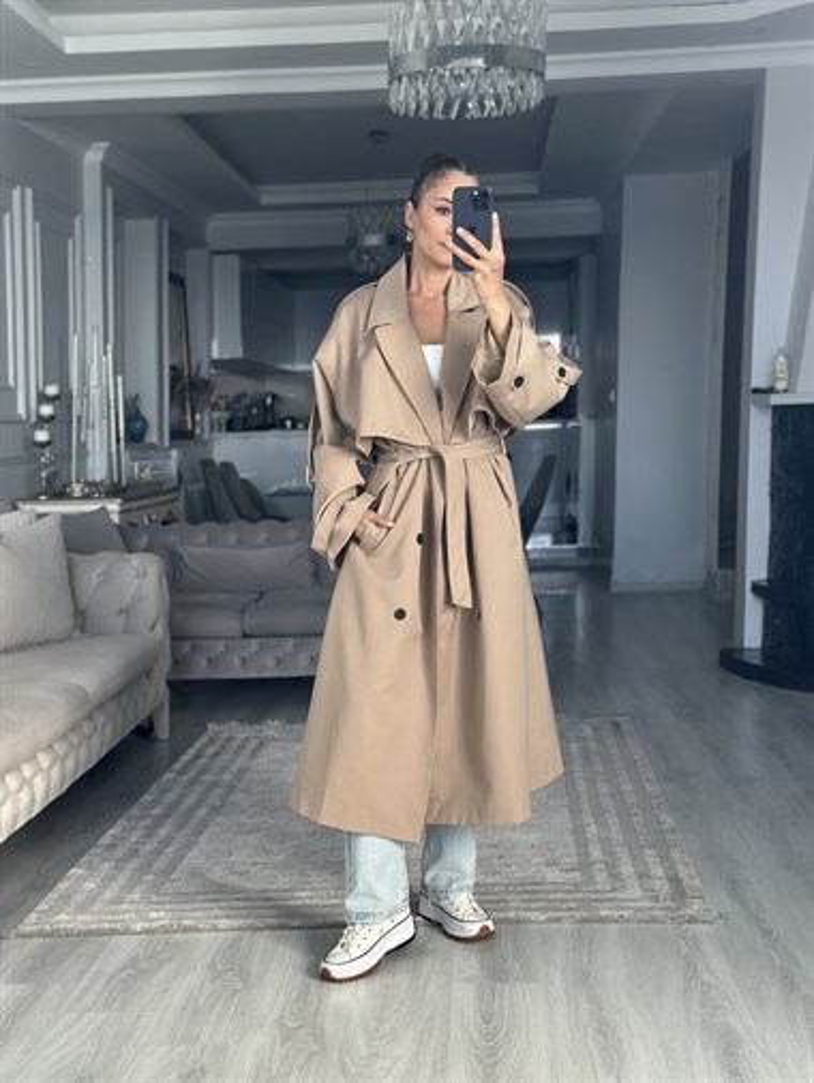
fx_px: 1504
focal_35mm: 48
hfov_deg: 30.3
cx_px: 407
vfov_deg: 39.6
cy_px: 542
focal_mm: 6.86
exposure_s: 1/171
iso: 100
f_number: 1.78
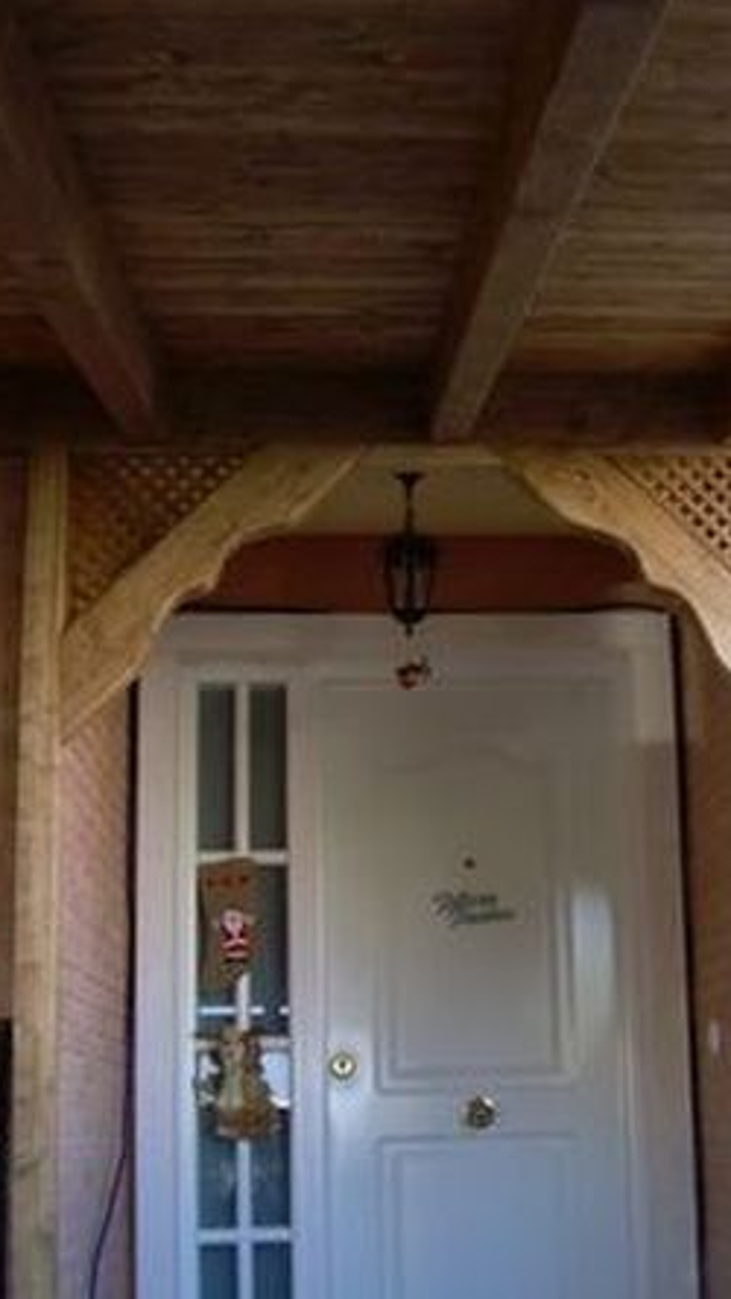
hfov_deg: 21.3
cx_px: 535
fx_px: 1928
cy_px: 647
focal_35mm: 56
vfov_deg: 37.2
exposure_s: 1/55
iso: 50
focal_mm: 6.3
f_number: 2.8
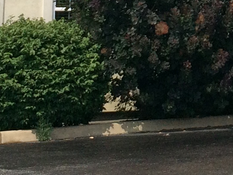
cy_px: -169
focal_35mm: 176
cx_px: 337
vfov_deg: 8.1
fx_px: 1184
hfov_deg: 10.9
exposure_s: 1/3425
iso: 32
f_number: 2.2
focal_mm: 4.15
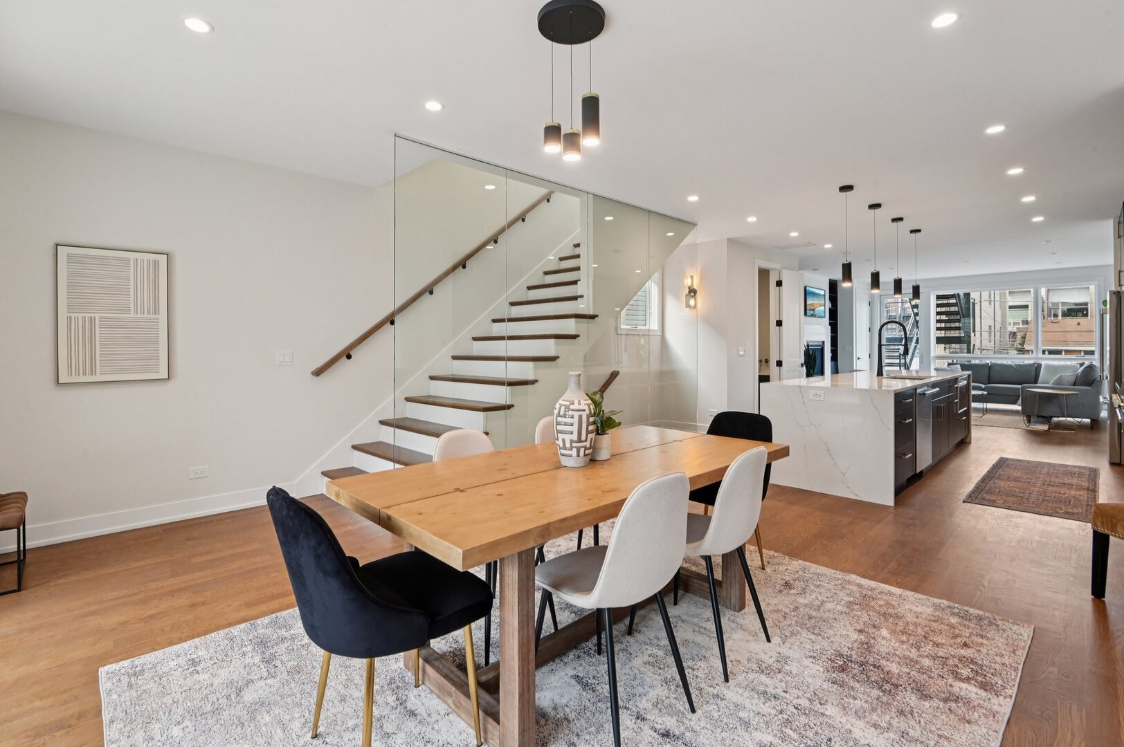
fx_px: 499
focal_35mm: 16
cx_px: 562
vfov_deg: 73.7
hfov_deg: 96.8
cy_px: 374
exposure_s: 1/10
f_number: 13
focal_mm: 16
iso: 400
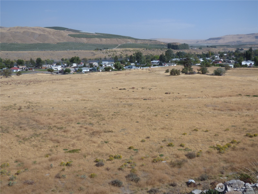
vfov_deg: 39.7
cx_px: 129
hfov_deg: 51.4
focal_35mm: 36
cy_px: 97
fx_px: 268
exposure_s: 1/2000
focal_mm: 6.18
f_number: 3.4
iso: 100
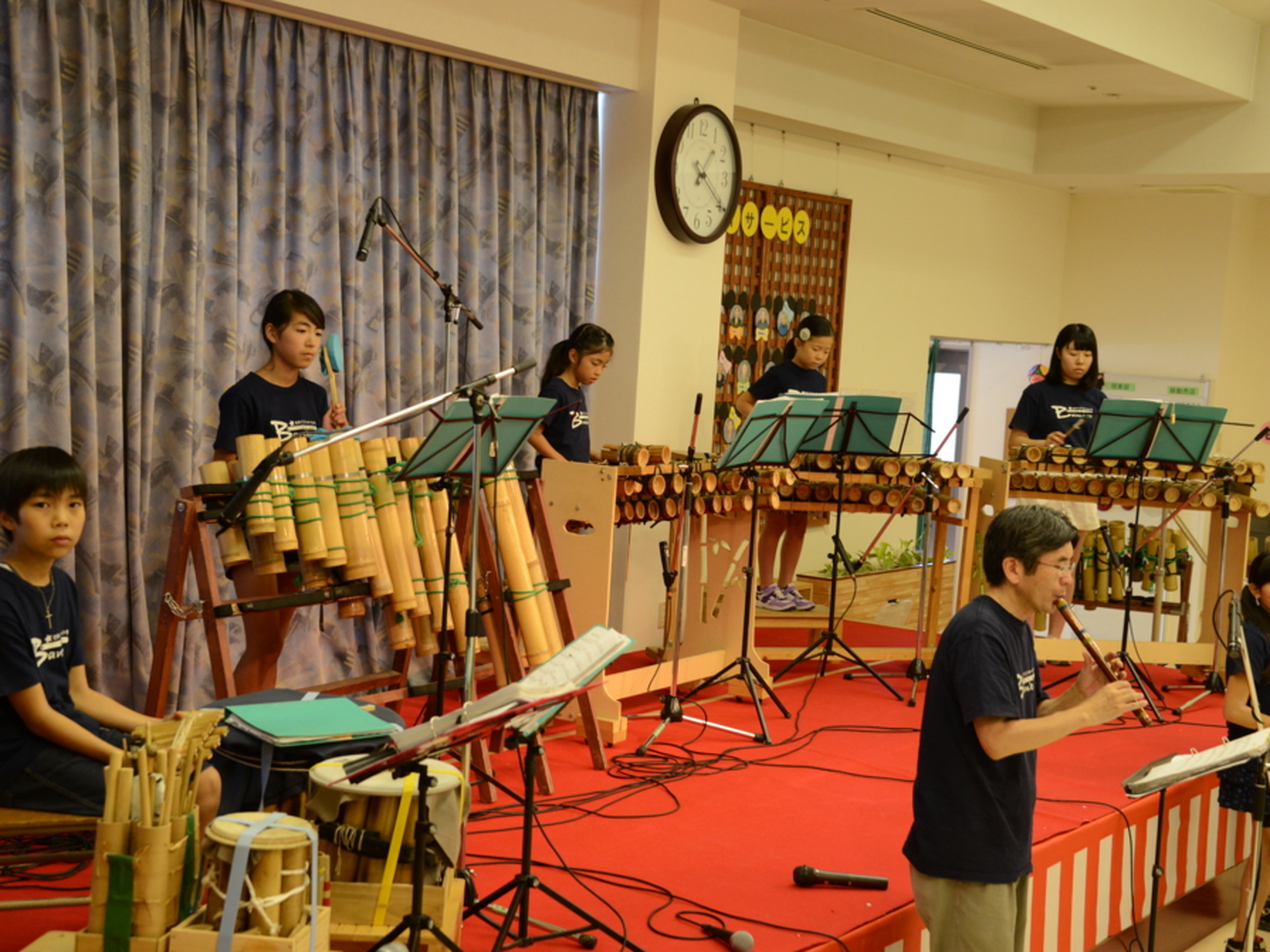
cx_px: 653
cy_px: 476
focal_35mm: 55
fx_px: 2018
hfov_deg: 34.9
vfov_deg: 26.6
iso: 1600
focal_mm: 50
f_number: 5
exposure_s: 1/50
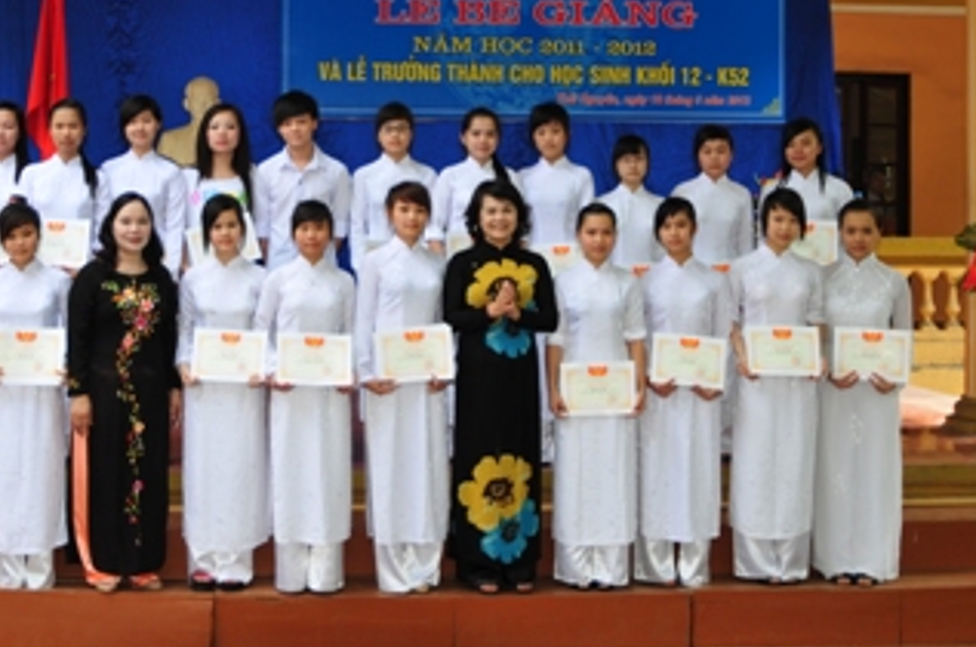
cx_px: 356
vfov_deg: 26.2
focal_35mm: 51
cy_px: 206
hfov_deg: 38.7
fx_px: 1380
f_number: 3.5
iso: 200
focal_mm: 24
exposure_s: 1/200
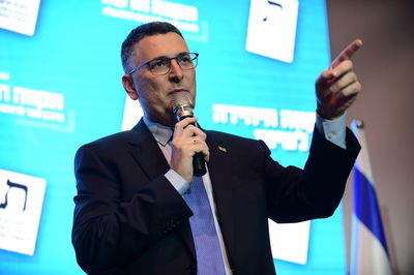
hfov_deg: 22.6
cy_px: 138
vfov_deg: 15.2
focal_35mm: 90
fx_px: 1034
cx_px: 207
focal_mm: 90
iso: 1600
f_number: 3.2
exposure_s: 1/250
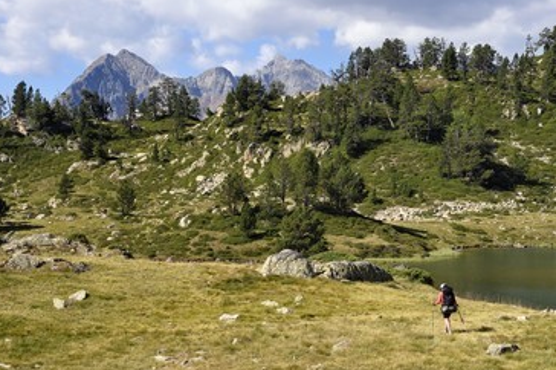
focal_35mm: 81
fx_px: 1250
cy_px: 176
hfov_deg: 25.1
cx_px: 256
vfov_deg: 16.8
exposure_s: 1/200
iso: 200
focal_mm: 70
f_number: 11
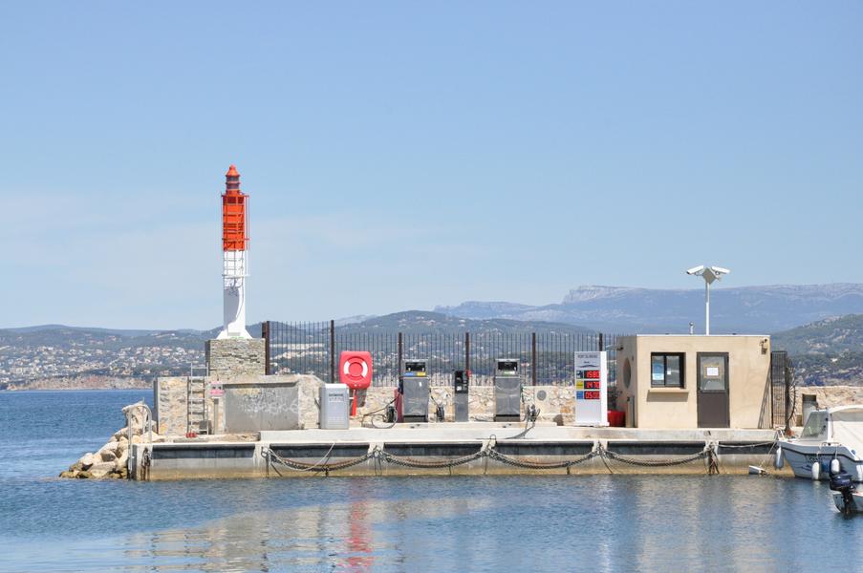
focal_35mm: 120
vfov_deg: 11.4
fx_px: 2874
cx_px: 432
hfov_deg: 17.1
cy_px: 286
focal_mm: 80
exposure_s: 1/2000
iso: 1600
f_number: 11
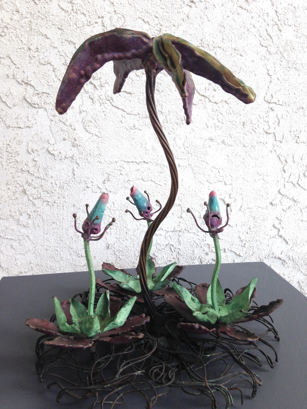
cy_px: 204
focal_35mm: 33
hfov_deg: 42.9
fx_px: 390
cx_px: 154
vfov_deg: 55.4
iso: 50
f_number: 2.4
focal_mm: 4.12
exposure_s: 1/120
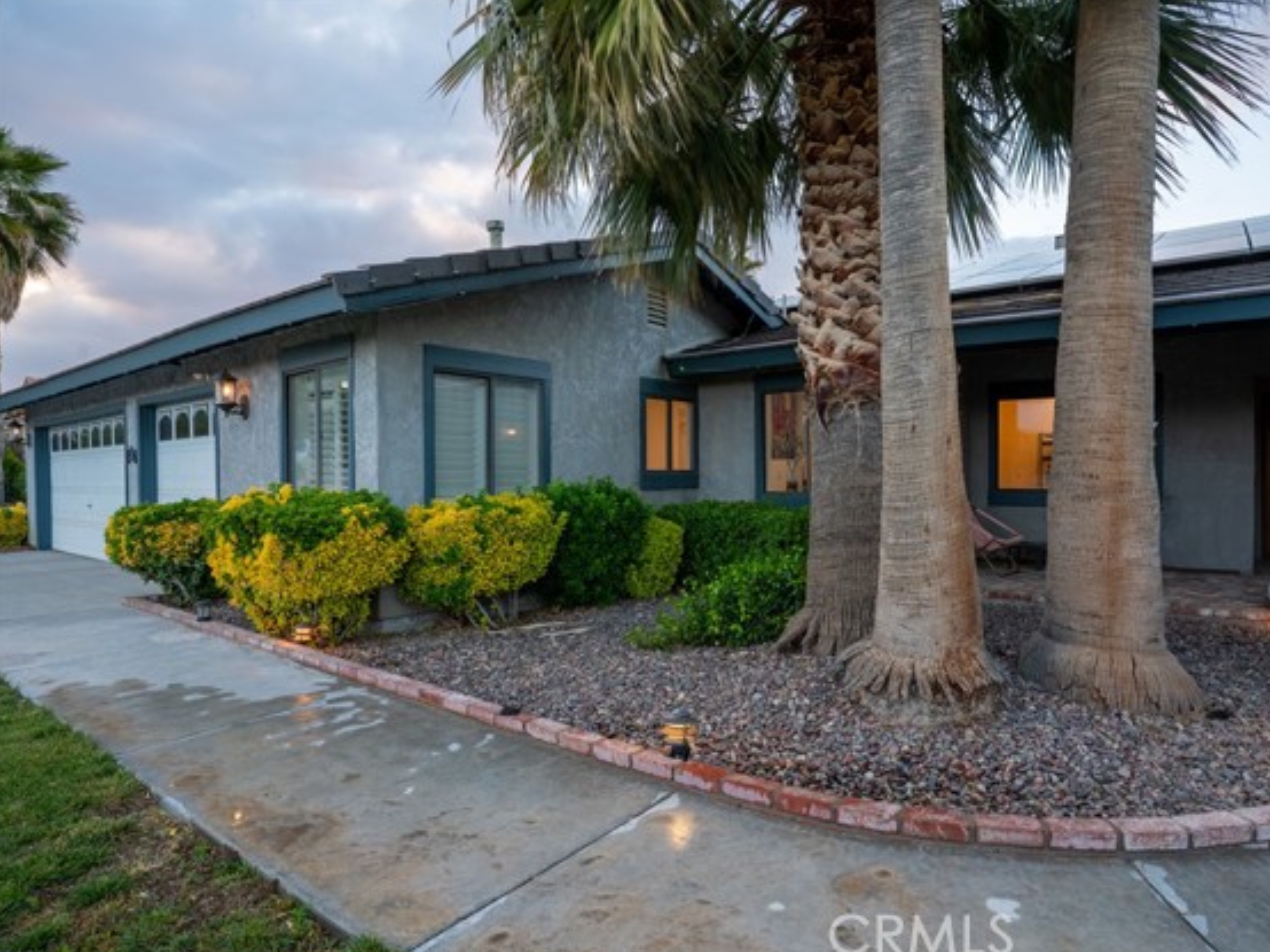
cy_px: 479
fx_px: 733
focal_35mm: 20
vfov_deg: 65.9
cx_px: 727
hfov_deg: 81.3
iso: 400
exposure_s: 1/250
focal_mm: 18
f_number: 8
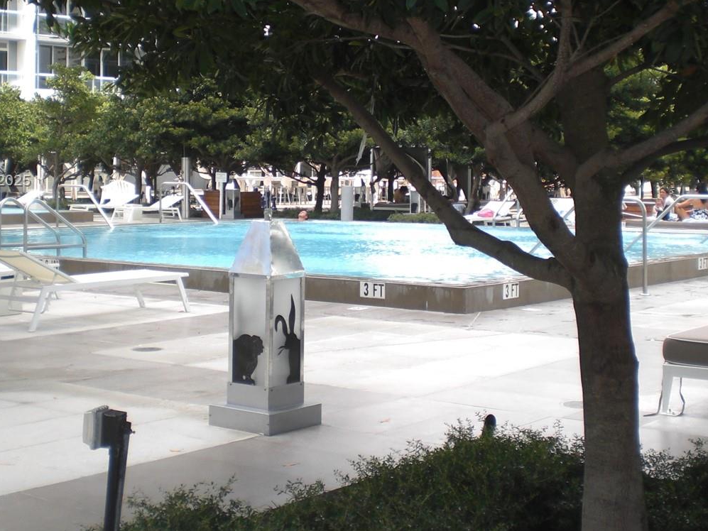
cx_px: 371
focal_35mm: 61
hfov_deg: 31.7
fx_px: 1248
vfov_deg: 23.9
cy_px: 182
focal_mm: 6.3
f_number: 3.1
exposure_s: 1/200
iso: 50
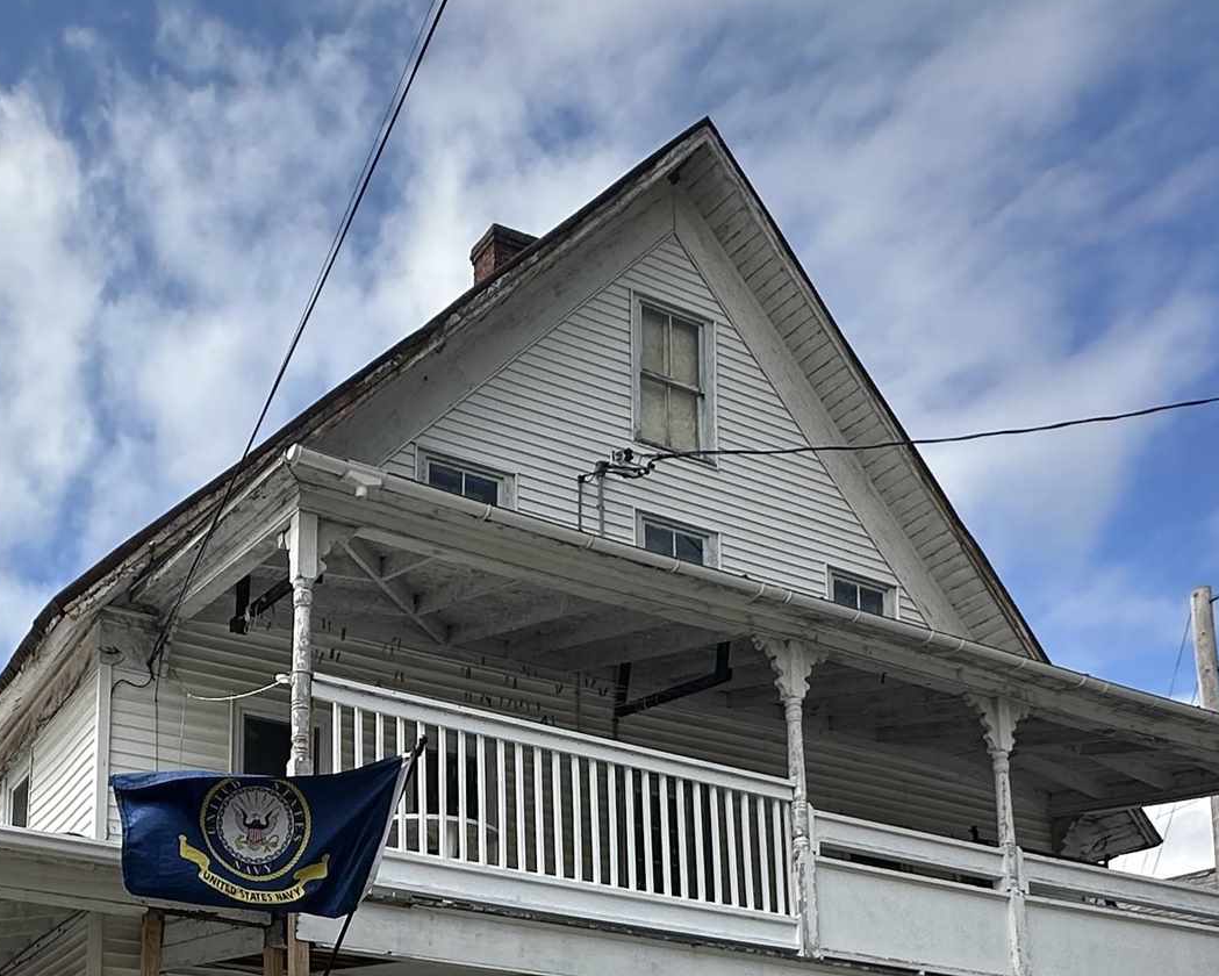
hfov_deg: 43.8
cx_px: 261
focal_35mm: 40
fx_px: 1444
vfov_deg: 32.3
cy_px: 1106
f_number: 2.2
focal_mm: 2.22
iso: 40
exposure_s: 1/1135
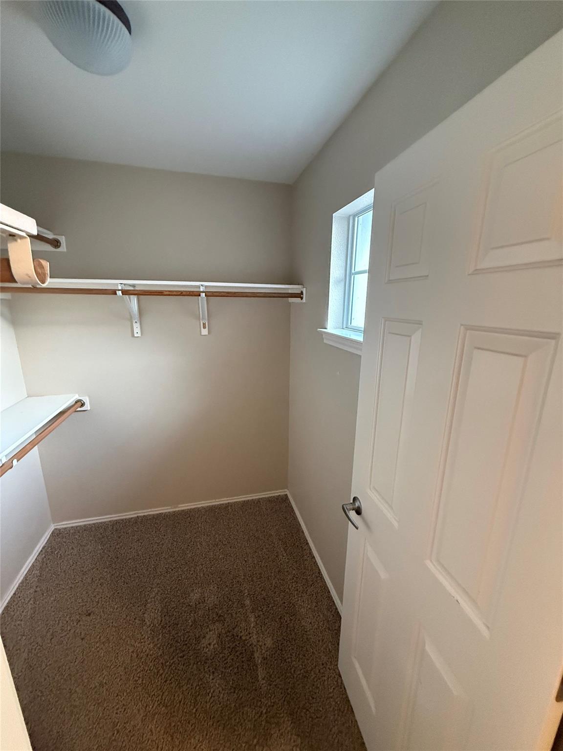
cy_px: 376
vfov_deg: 102.1
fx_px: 304
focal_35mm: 14
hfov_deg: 85.7
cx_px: 282
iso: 800
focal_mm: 2.22
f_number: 2.2
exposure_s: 1/60
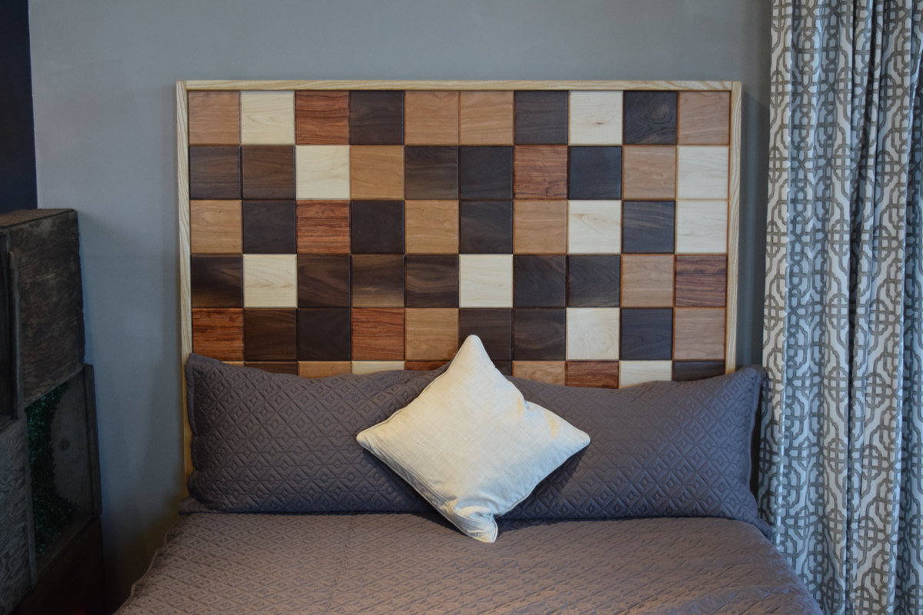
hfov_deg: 41.1
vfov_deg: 28.1
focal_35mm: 48
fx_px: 1231
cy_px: 308
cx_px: 462
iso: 1800
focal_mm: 32
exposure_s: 1/60
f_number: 4.5
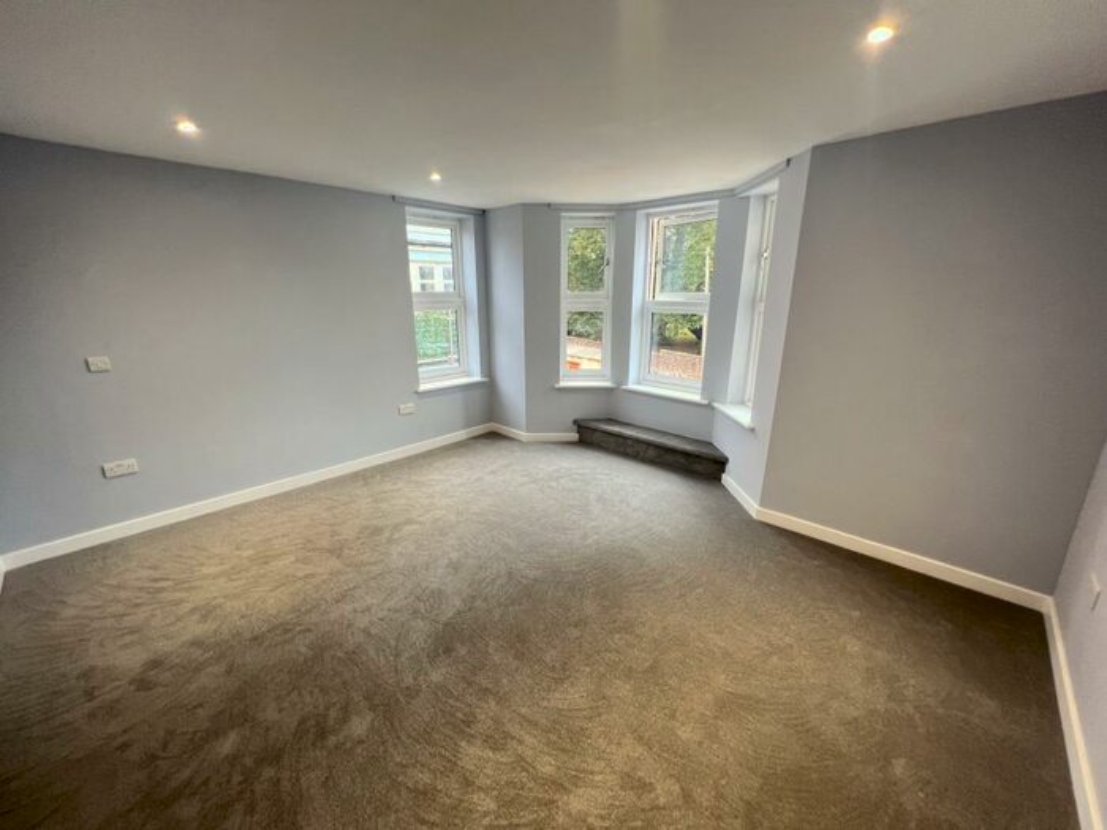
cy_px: 415
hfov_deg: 106.2
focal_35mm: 13
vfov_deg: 89.9
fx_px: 416
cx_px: 554
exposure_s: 1/50
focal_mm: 1.57
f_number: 1.8
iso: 160
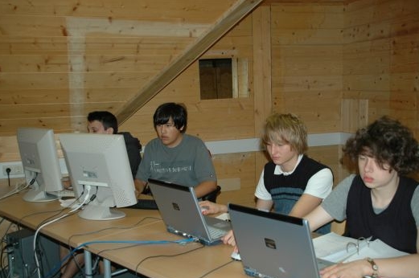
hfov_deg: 50.7
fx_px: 442
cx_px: 204
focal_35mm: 38
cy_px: 145
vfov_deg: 35.0
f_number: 4
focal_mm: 24
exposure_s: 1/60
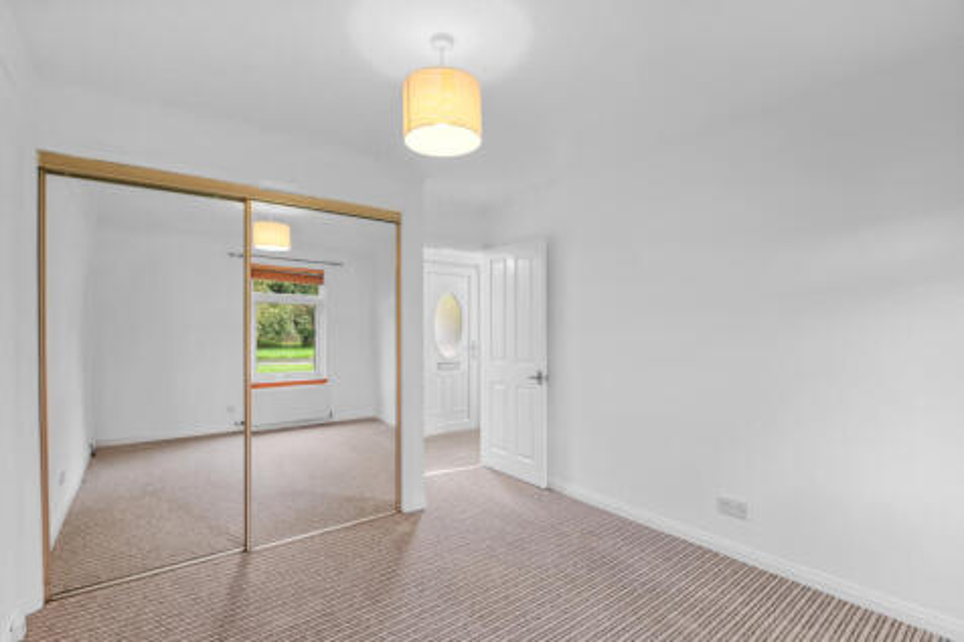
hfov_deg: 96.8
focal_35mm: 16
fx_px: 428
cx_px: 482
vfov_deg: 73.7
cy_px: 321
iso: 250
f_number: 9
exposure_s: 1/1.67
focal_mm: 16
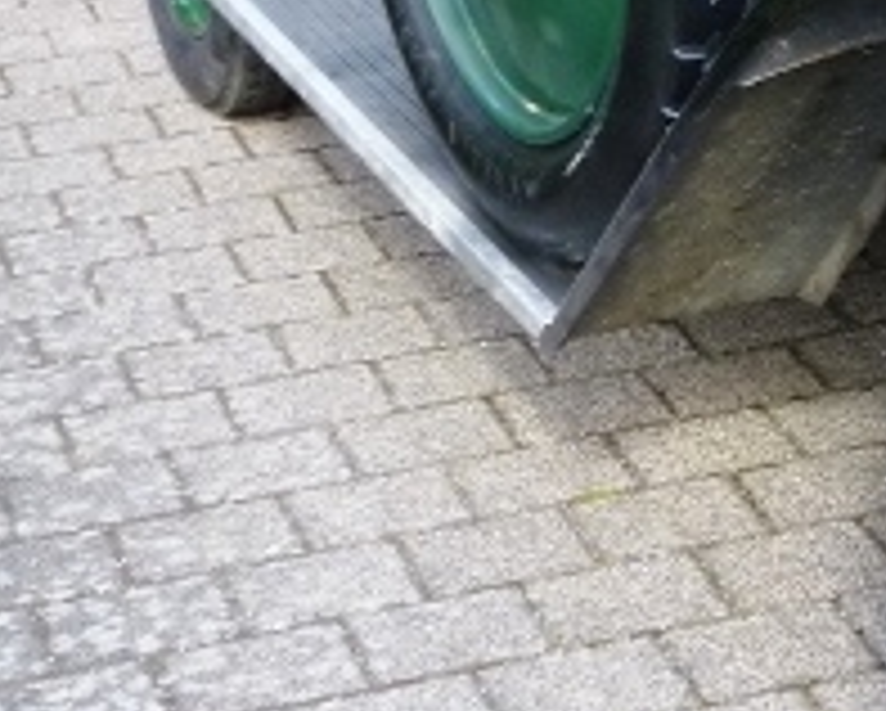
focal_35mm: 130
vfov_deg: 11.6
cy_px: -153
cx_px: 1358
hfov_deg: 13.8
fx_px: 3412
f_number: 3.8
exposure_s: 1/60
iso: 125
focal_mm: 7.4
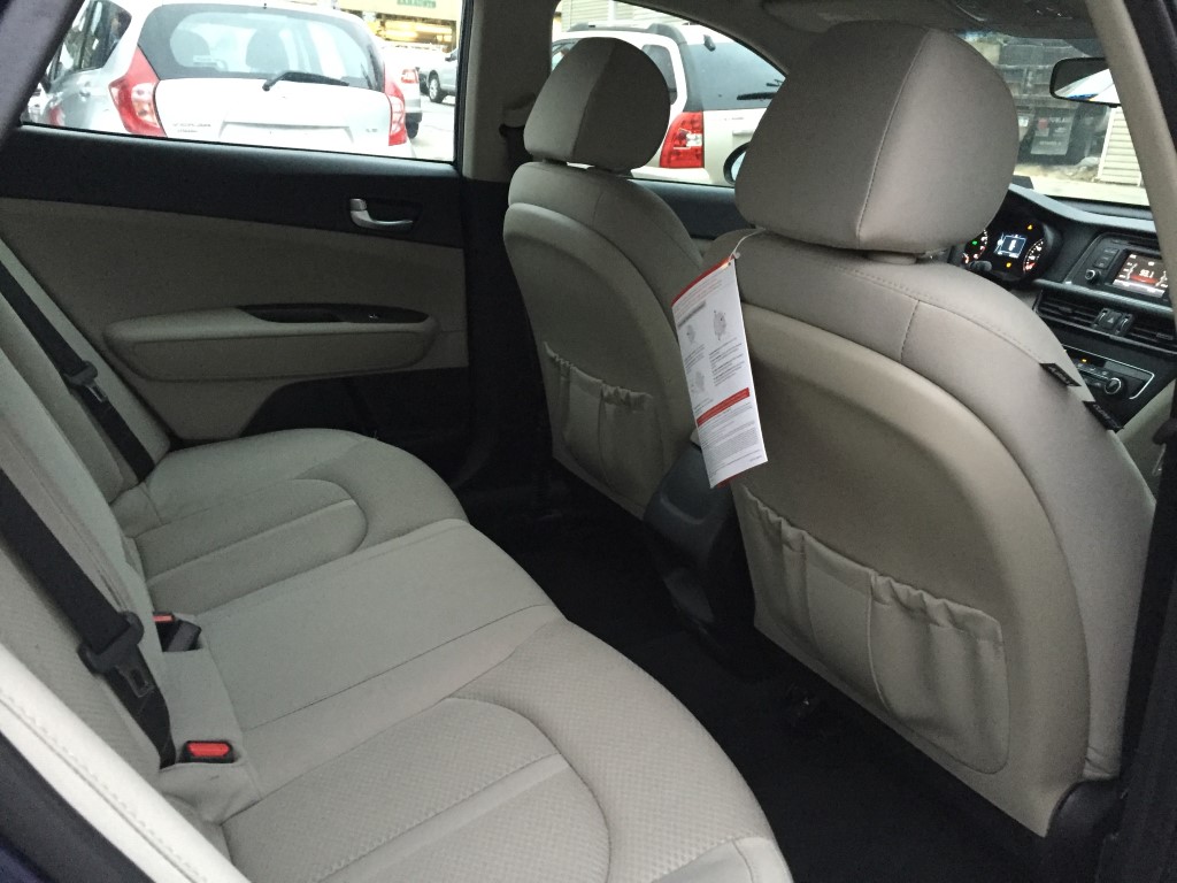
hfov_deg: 61.7
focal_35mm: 29
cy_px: 442
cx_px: 588
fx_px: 986
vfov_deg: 48.2
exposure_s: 1/15
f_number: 2.2
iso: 320
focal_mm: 4.15
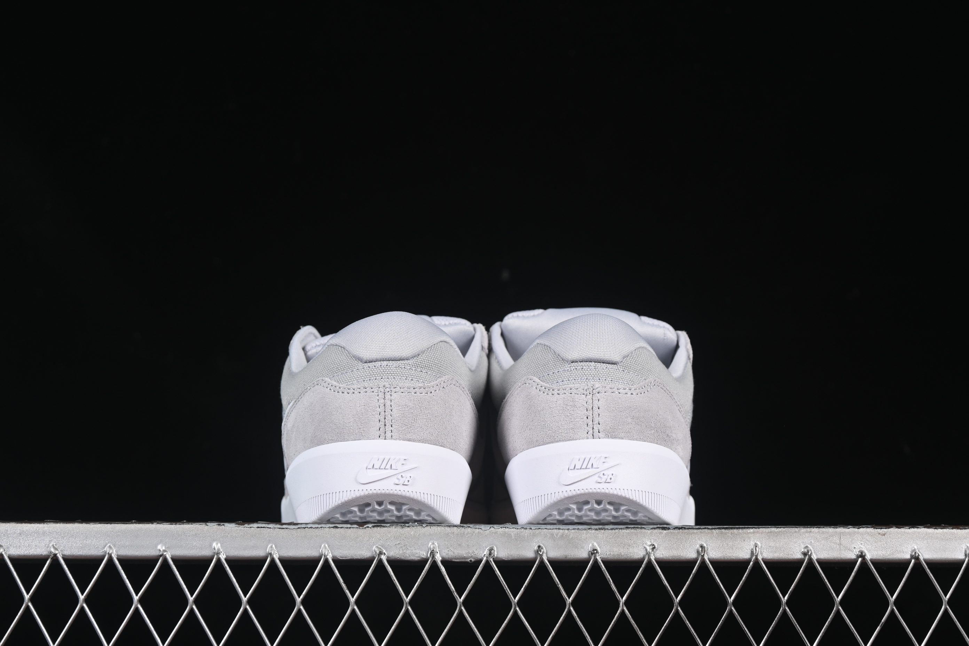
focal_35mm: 75
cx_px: 484
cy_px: 323
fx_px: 2019
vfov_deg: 18.2
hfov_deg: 27.0
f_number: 7.1
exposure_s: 1/80
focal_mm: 50
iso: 160
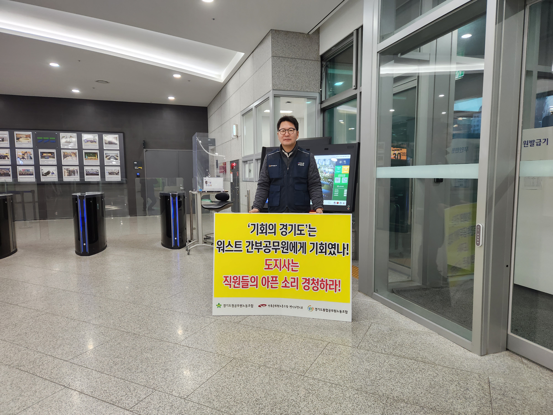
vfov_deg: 58.9
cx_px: 276
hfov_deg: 73.9
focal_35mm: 23
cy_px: 208
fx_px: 367
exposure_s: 1/120
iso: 160
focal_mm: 5.4
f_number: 1.8
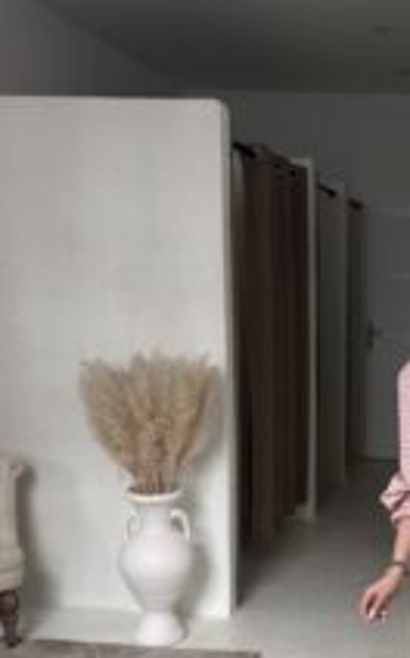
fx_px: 860
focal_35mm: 48
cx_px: 438
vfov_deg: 41.0
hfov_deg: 25.1
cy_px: 466
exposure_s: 1/80
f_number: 1.78
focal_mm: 6.76
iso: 200
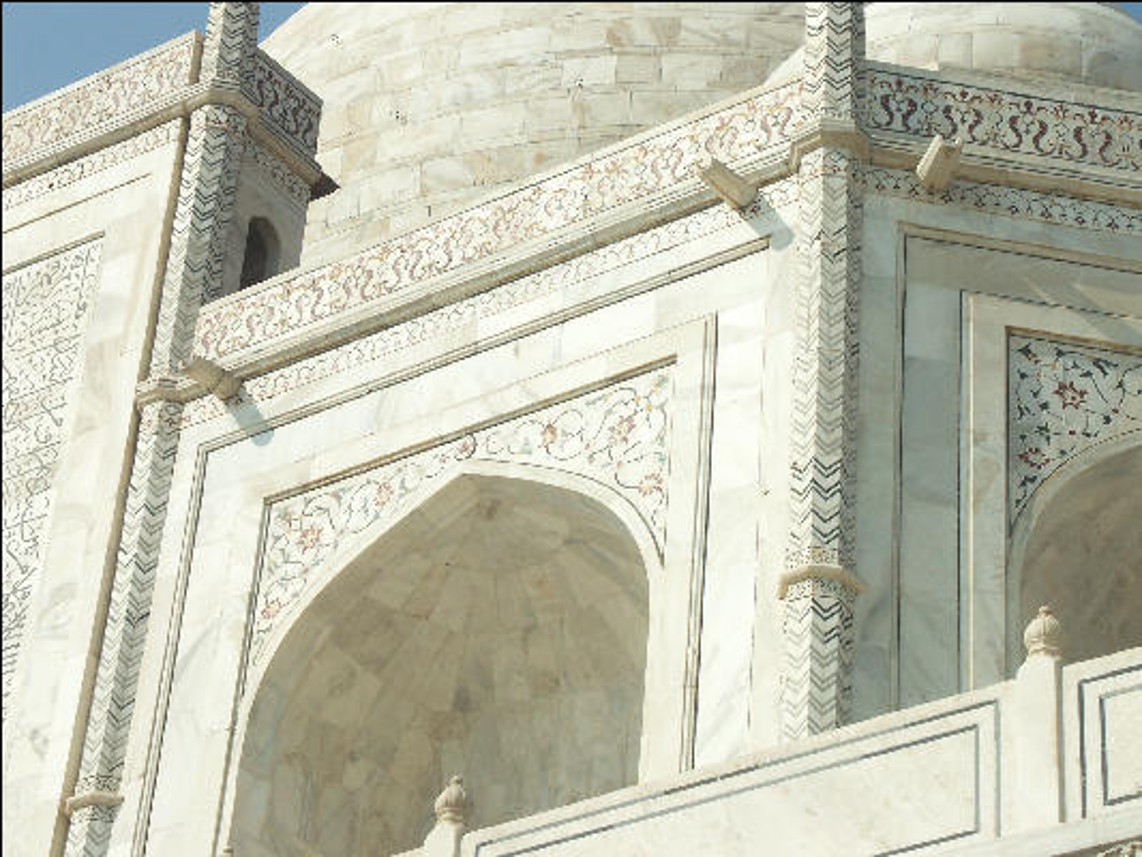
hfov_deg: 18.4
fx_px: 3531
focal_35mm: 107
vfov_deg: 13.8
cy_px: 428
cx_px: 571
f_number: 8
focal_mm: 26.45
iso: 100
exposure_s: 1/500
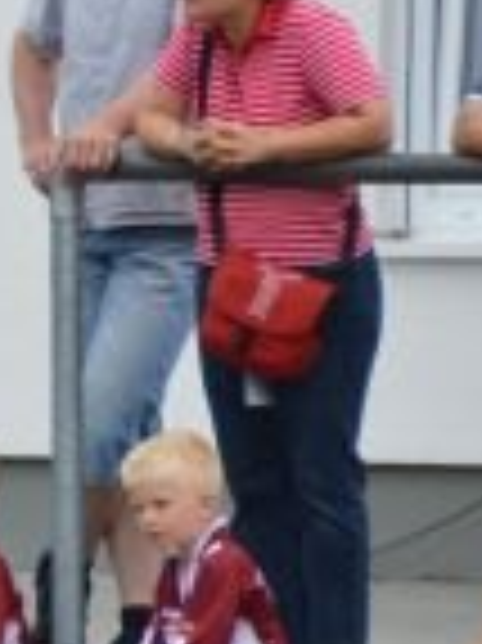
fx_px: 15210
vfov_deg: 2.4
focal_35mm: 818
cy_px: 349
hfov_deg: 1.8
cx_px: -725
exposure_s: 1/1250
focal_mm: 135
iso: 400
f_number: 5.6
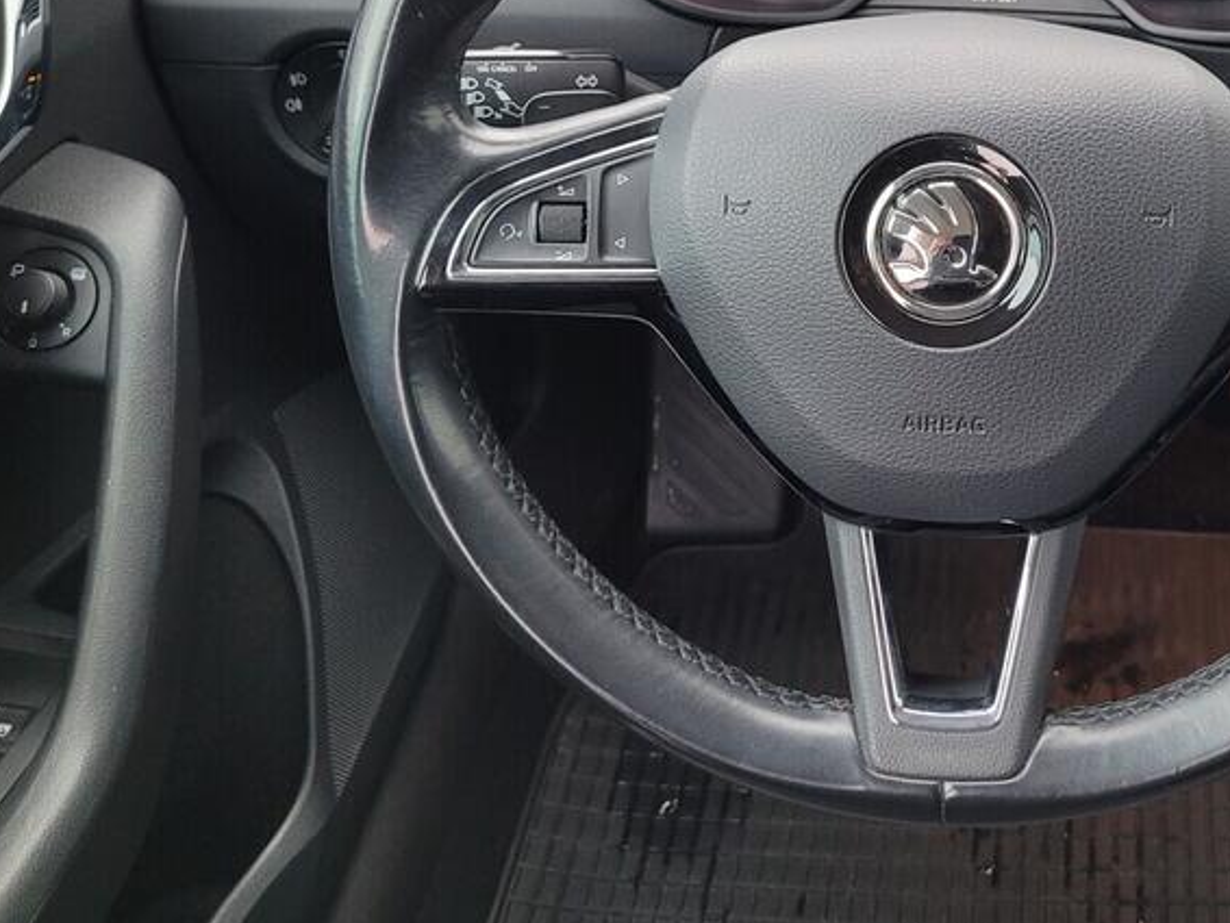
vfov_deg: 30.2
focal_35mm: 47
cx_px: 997
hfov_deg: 38.8
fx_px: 1671
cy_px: 193
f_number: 1.8
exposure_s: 1/50
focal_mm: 5.4
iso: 160
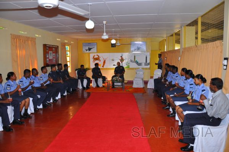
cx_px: 114
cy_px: 76
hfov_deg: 67.5
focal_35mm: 27
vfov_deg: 47.8
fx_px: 171
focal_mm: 18
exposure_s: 1/125
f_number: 3.5
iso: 320
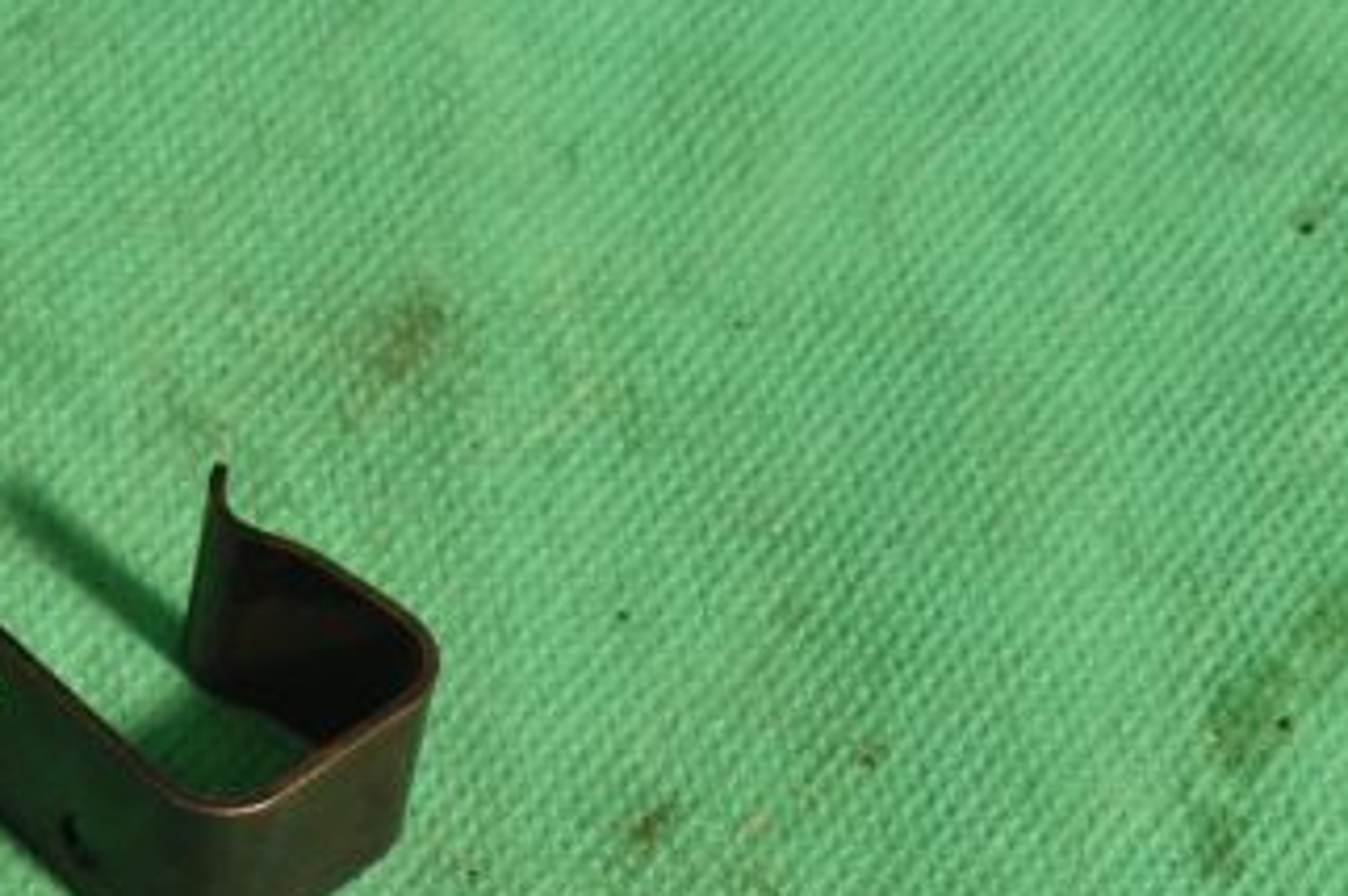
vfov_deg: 8.9
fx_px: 5758
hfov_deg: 13.3
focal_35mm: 154
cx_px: 172
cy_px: 682
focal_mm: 55
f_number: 16
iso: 4000
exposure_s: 1/100
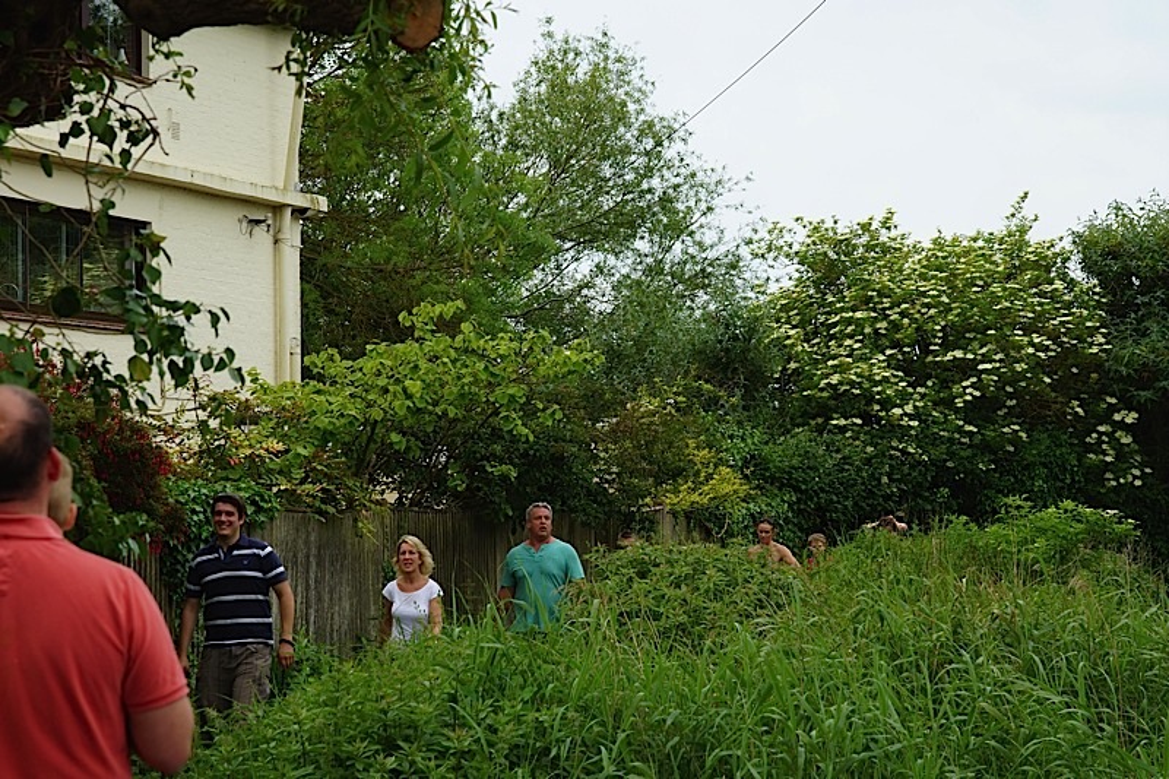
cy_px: 390
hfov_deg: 19.5
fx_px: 3409
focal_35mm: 105
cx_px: 584
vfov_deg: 13.0
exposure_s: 1/160
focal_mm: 70
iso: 100
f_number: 7.1
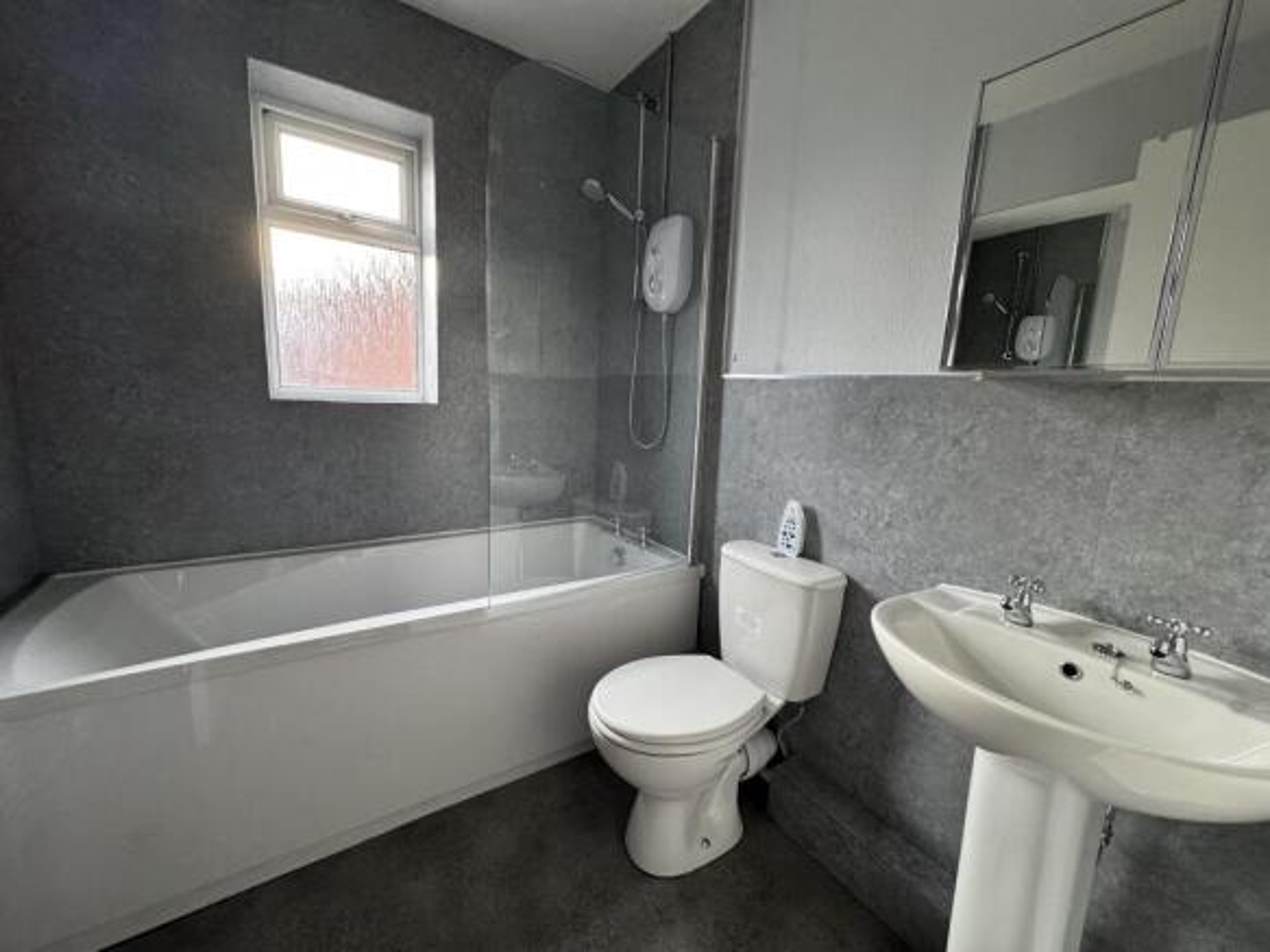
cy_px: 476
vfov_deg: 85.7
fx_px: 514
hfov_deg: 102.1
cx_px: 635
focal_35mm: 14
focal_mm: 2.22
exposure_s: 1/100
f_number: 2.2
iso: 250
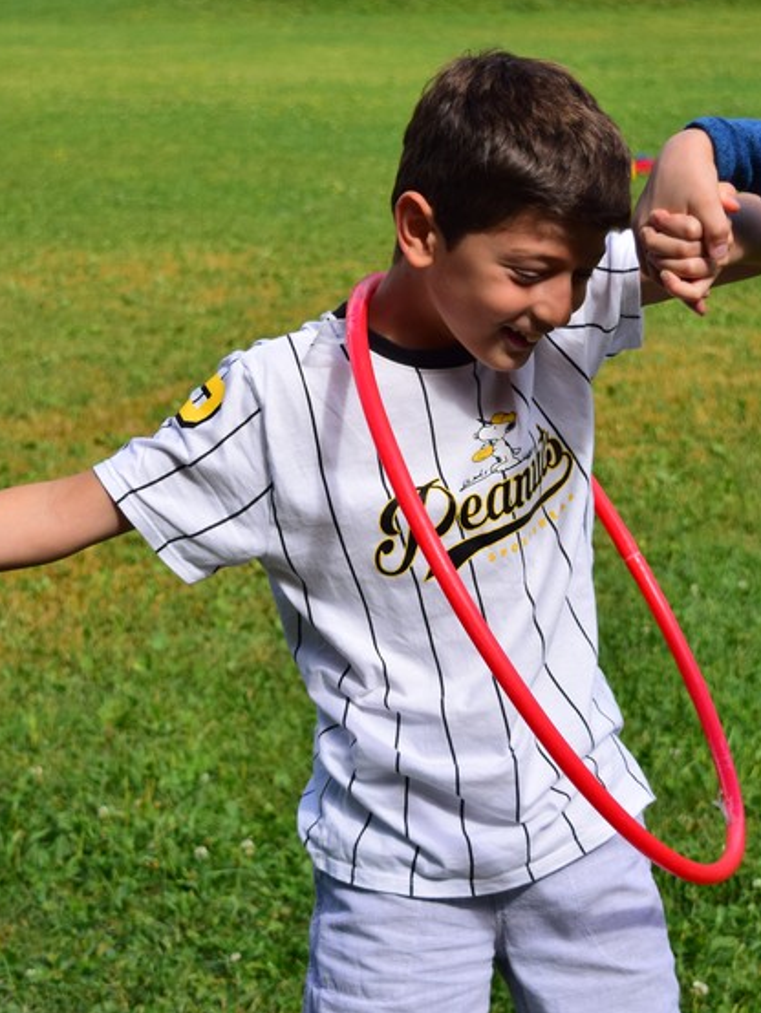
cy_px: 467
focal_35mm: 120
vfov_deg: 16.4
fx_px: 3511
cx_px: 423
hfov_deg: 12.4
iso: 280
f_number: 5
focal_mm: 45
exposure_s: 1/1600
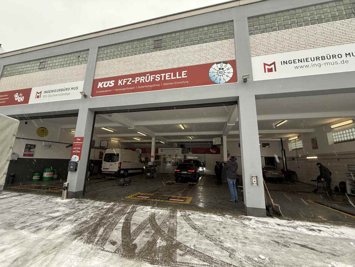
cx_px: 178
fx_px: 144
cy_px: 134
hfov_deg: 102.1
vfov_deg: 85.7
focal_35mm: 14
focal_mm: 2.22
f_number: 2.2
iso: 40
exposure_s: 1/106
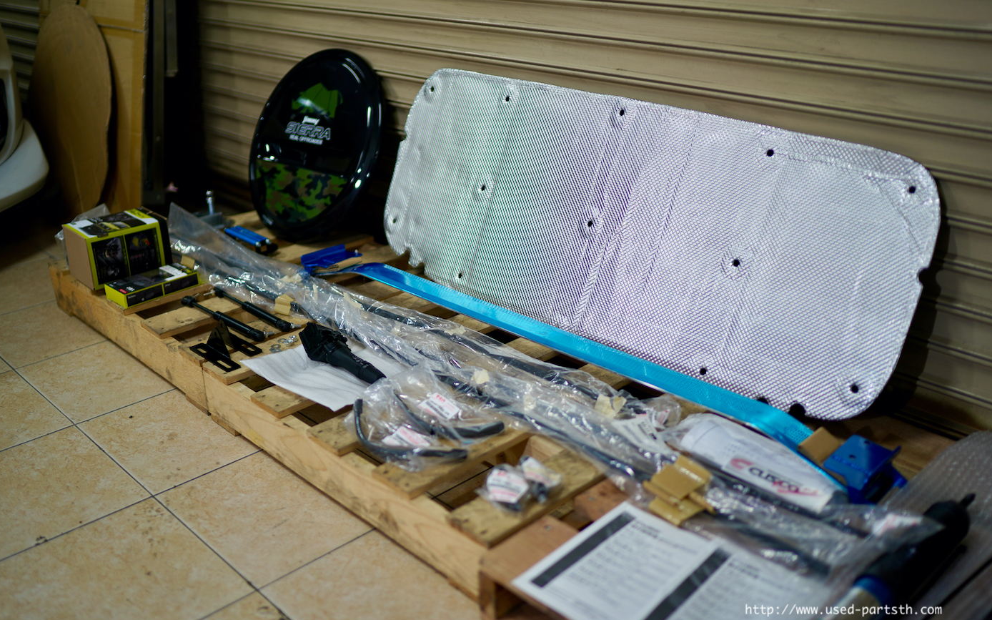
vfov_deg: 35.3
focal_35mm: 36
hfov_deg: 54.0
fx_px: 973
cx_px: 495
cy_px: 311
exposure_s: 1/50
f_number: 1.4
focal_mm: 35
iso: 100
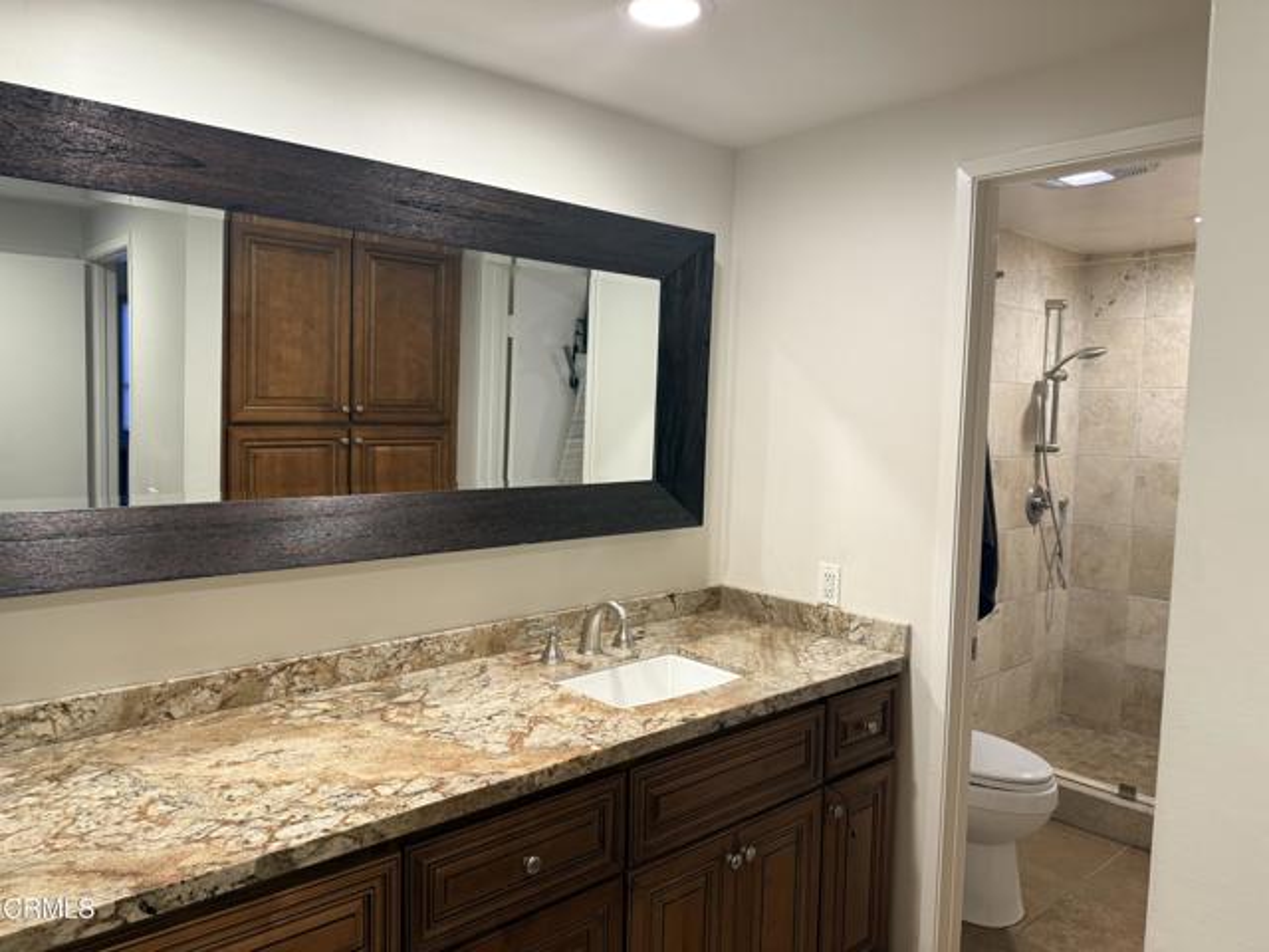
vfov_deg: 56.8
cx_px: 634
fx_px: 880
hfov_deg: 71.6
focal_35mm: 24
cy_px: 476
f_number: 1.78
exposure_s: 1/60
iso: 125
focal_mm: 6.76
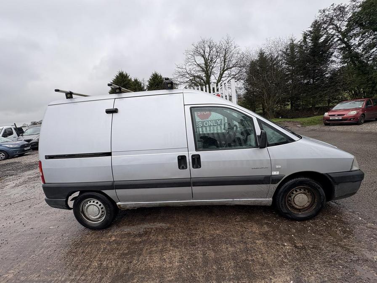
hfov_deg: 102.1
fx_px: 152
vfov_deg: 85.7
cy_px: 142
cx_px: 188
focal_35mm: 14
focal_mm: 2.22
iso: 40
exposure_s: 1/485
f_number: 2.2
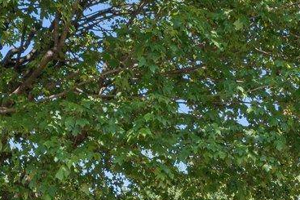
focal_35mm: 78
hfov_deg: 24.4
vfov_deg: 15.7
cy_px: 322
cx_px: 324
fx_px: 650
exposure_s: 1/200
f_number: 8
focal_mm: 14
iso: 200
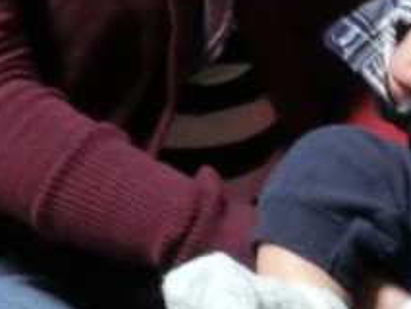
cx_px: 610
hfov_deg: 10.7
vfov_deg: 8.2
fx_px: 2115
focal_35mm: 178
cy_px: -114
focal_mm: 6.5
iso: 800
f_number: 4.1
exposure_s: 1/8
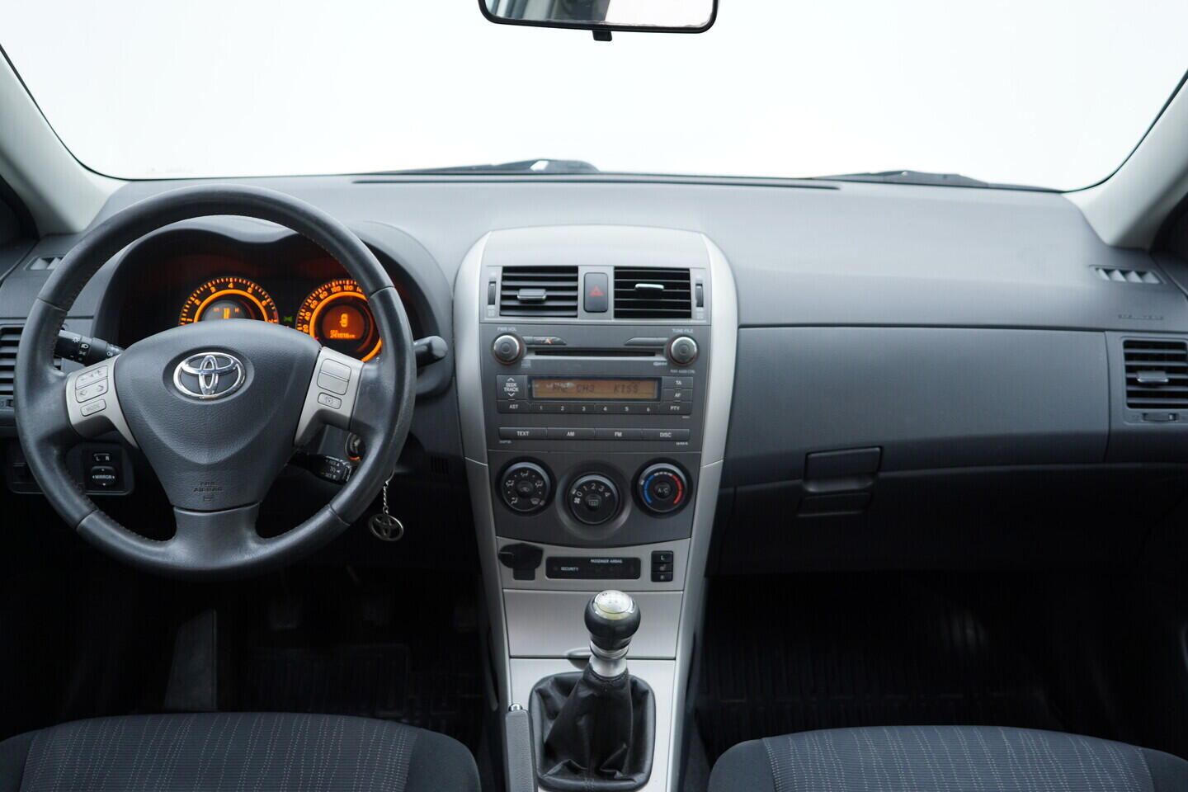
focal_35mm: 36
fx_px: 1188
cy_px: 396
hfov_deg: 53.1
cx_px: 594
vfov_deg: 36.9
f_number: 2.8
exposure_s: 1/40
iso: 125
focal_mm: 24
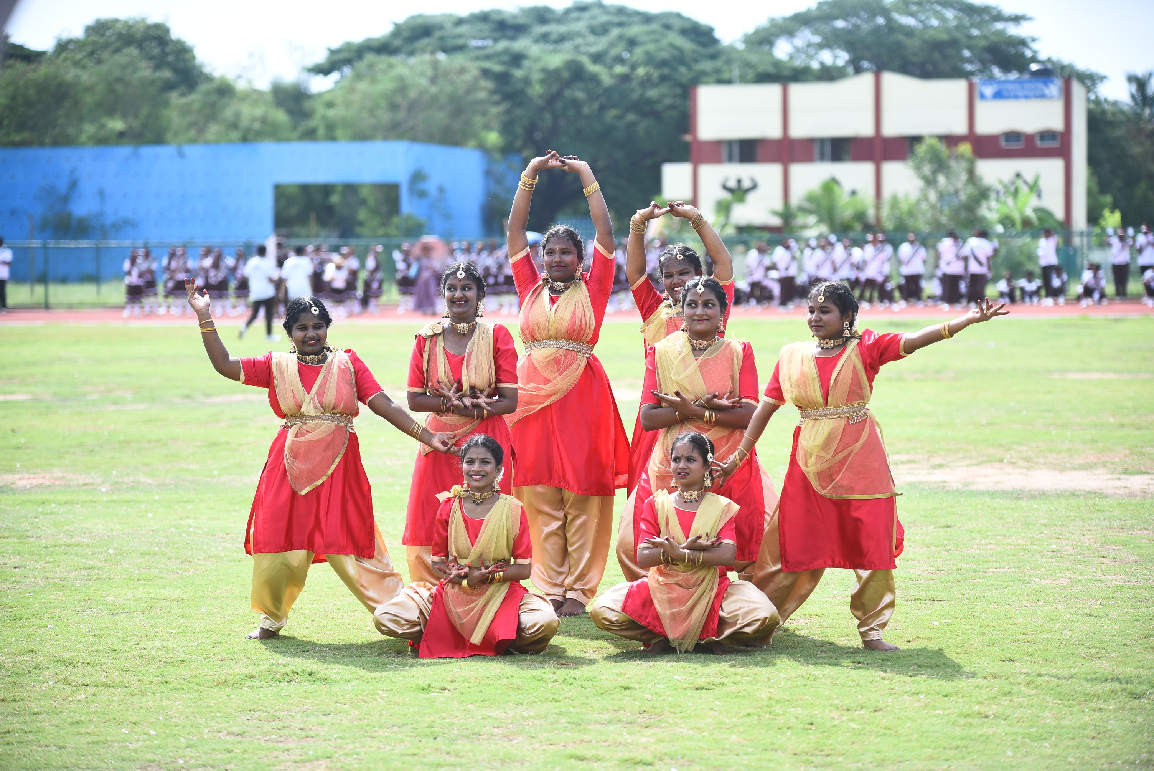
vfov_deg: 12.2
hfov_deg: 18.3
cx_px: 577
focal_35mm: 112
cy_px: 386
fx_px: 3591
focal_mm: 112
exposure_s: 1/1250
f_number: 2.8
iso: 200
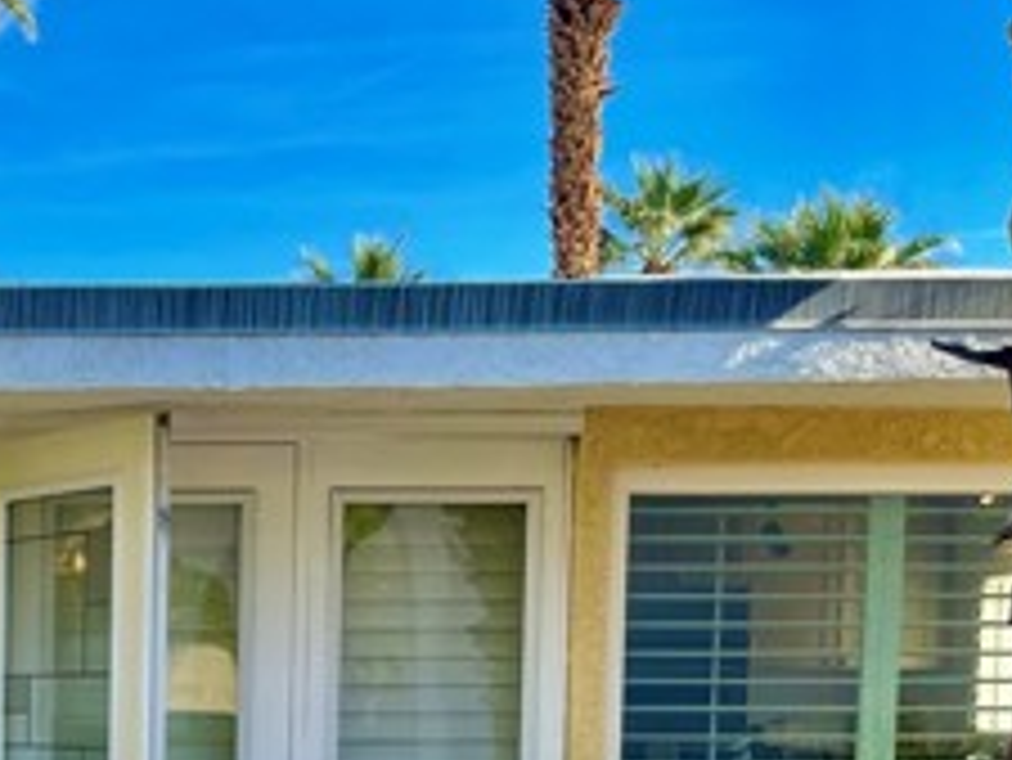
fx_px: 2077
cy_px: 845
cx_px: -333
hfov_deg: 23.8
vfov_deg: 19.8
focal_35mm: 71
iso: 32
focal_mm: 5.1
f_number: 1.6
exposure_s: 1/1294
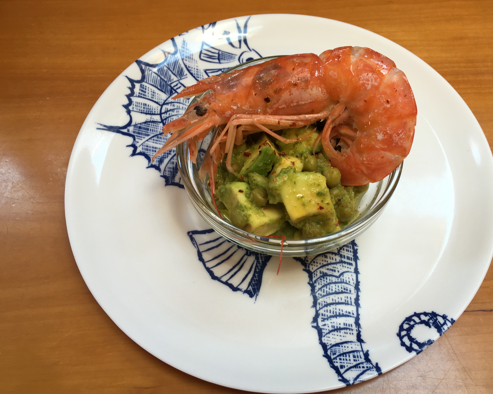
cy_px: 211
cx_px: 276
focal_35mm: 33
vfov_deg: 44.5
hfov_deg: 54.1
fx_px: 481
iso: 32
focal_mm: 4.15
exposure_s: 1/50
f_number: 2.2
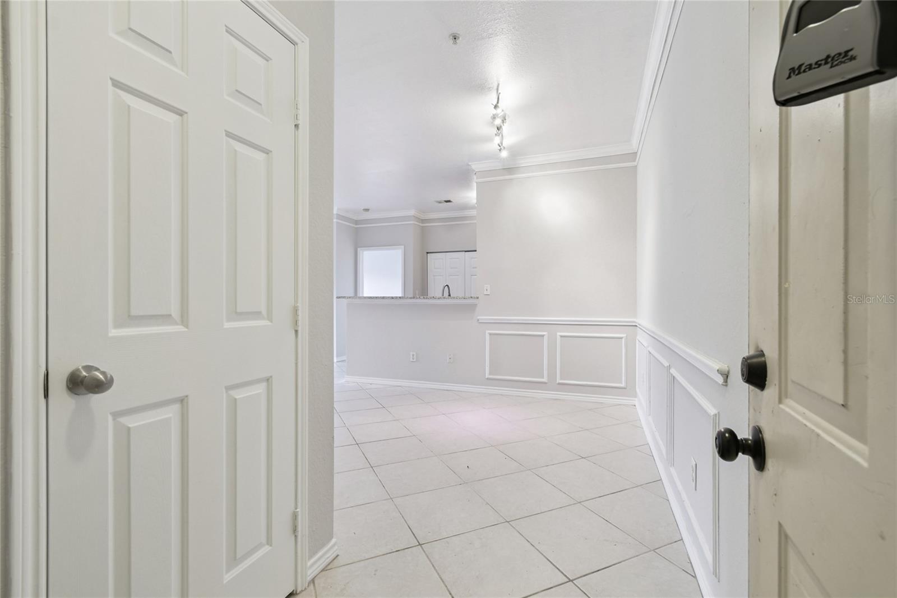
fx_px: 374
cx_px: 448
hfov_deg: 100.4
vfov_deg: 77.3
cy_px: 299
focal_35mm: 15
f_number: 7.1
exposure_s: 1/2
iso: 100
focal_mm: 10
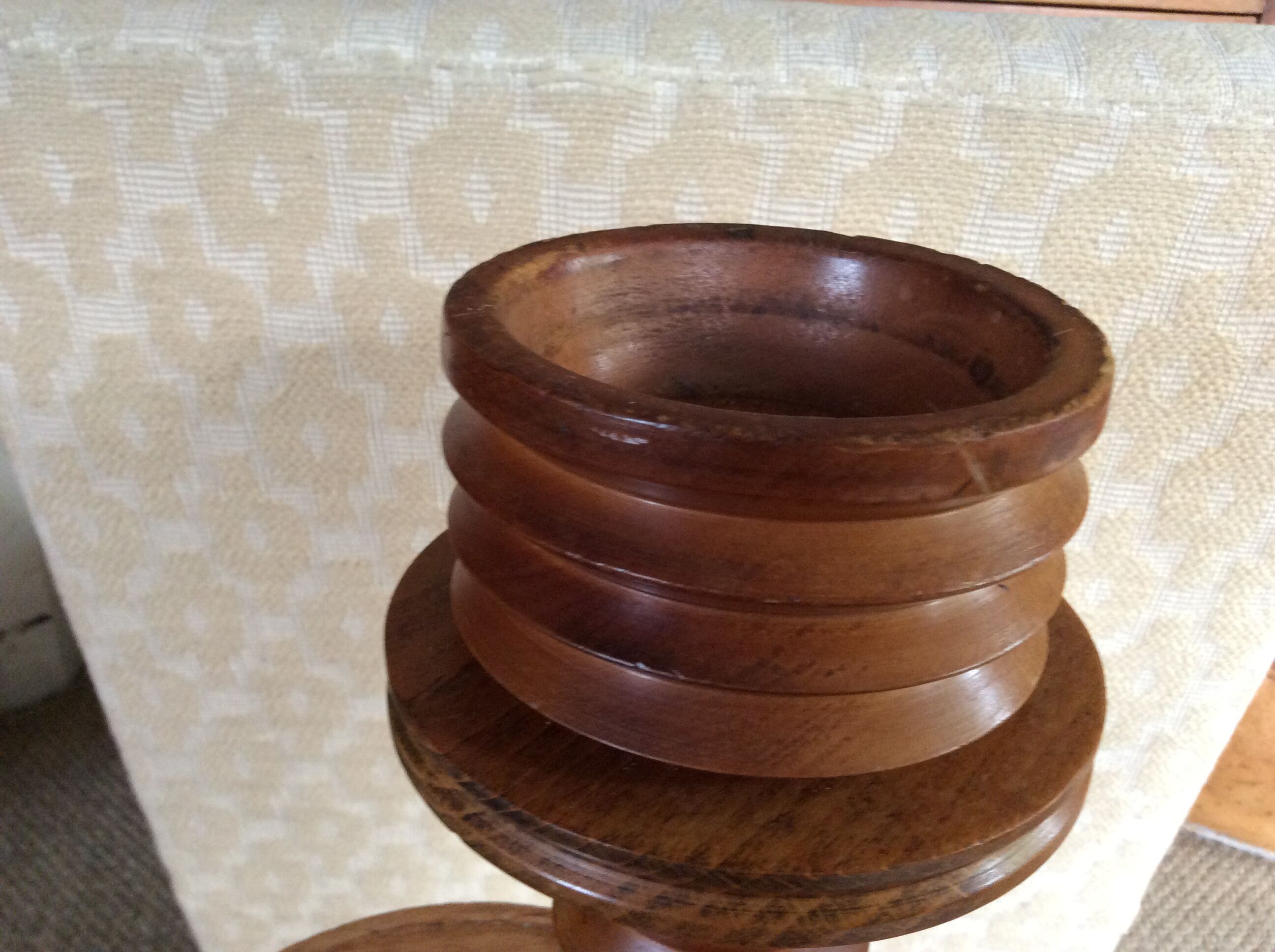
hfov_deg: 56.9
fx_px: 1177
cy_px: 476
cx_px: 638
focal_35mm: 32
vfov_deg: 44.1
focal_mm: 3.3
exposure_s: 1/25
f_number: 2.4
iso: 160
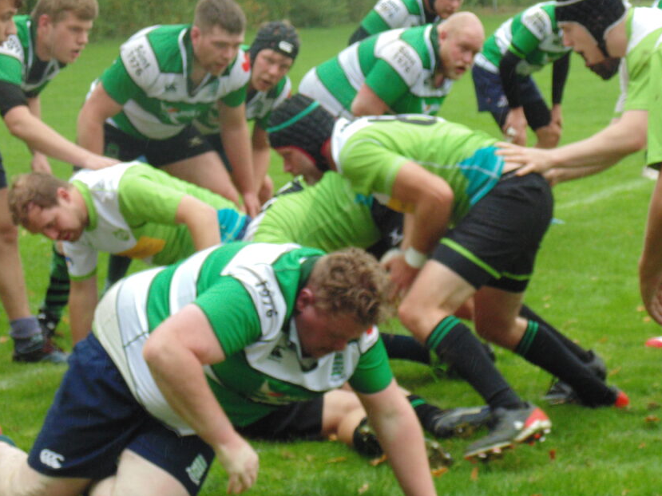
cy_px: 194
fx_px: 2314
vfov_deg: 12.2
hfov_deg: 16.3
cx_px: 379
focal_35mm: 121
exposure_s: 1/200
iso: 250
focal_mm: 17.5
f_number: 4.6
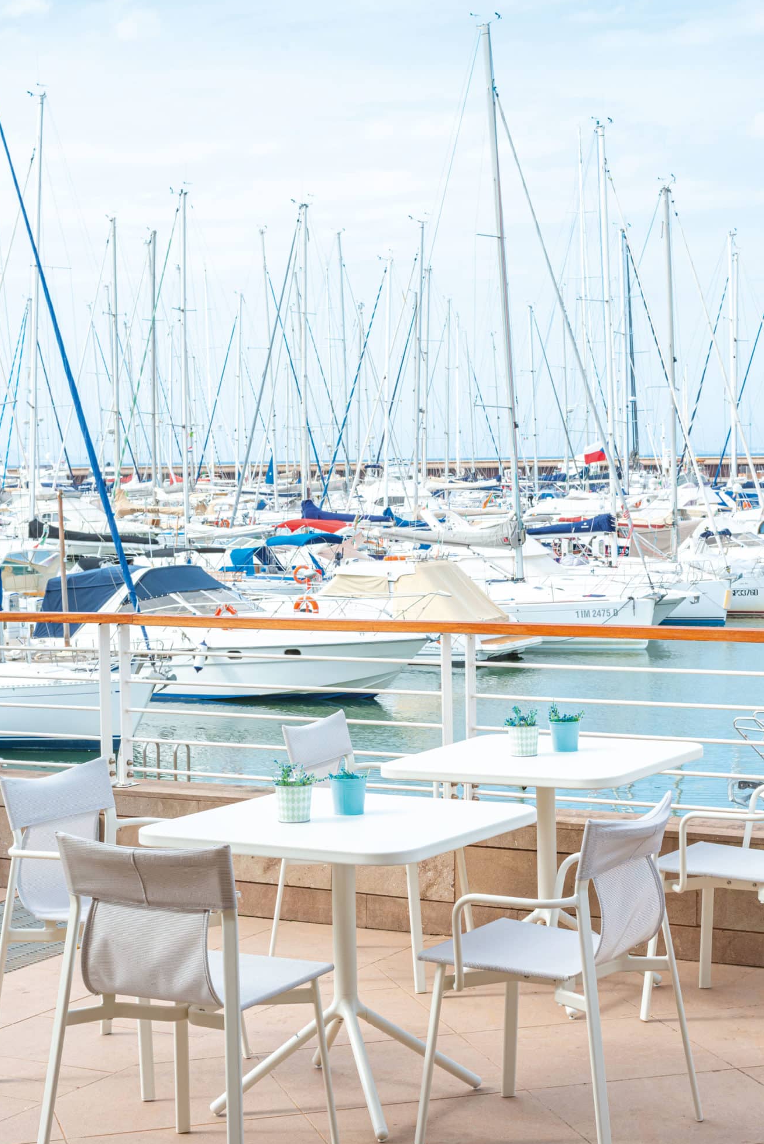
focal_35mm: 65
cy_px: 544
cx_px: 415
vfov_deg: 30.9
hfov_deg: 20.9
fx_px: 2066
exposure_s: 1/400
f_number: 11
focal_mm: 50
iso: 400
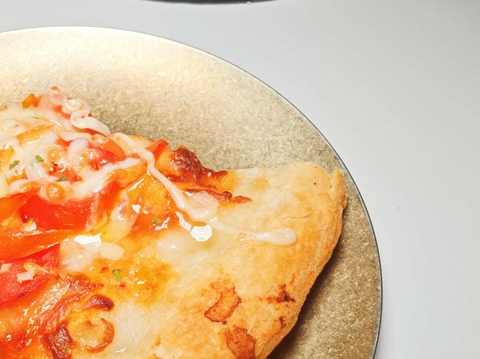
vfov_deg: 42.5
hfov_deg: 54.9
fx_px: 444
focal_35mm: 32
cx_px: 137
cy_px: 278
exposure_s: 1/120
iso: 50
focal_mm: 2.03
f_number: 1.8
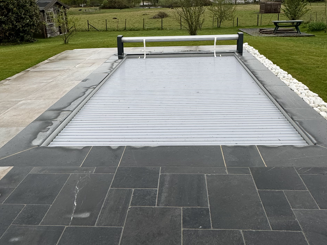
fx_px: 283
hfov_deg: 60.0
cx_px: 168
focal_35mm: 30
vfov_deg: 46.0
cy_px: 81
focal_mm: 2.22
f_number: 2.2
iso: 50
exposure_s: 1/99
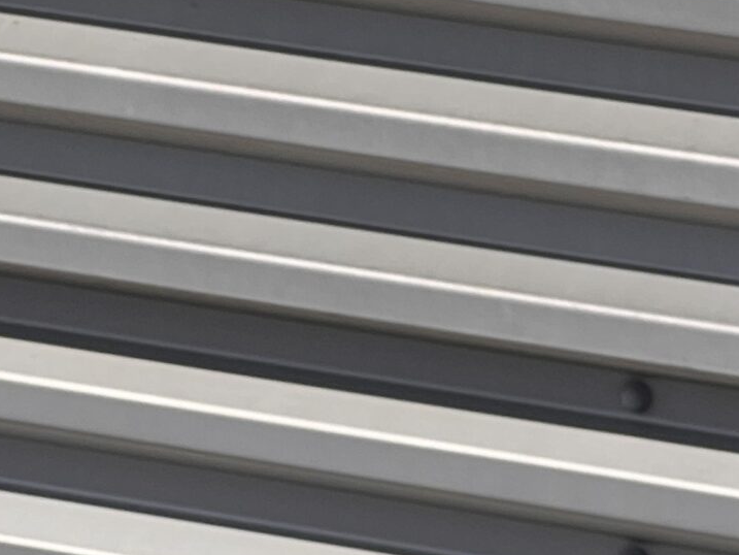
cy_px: 597
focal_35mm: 275
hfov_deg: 7.0
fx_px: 5872
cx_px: 1294
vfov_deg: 5.4
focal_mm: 9
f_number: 2.8
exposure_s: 1/1429
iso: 32
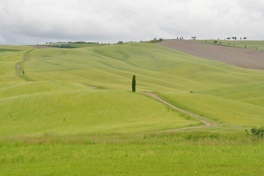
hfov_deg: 24.6
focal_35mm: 82
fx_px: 605
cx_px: 132
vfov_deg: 16.6
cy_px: 88
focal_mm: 55
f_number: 4
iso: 100
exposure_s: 1/160
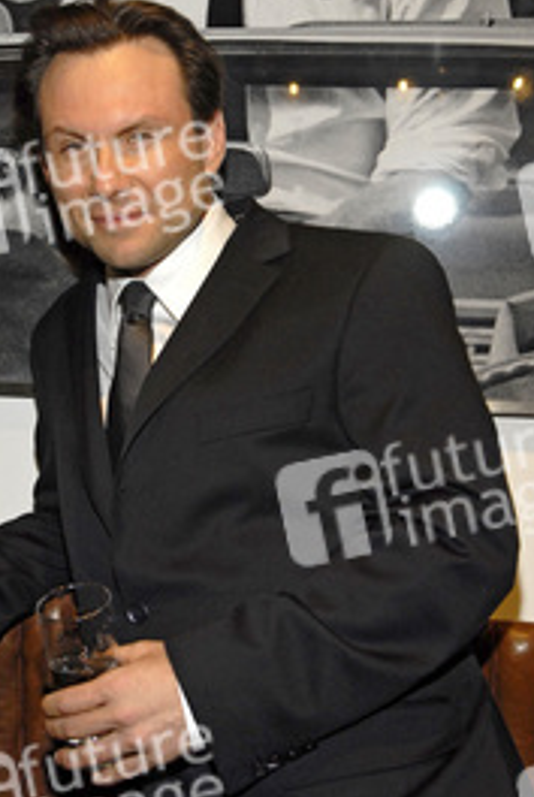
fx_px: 1308
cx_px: 160
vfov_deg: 33.8
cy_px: 344
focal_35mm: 59
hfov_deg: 22.9
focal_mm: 26
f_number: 4.5
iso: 400
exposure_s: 1/60
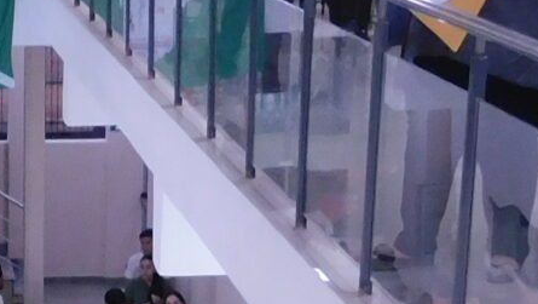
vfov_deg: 7.8
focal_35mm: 144
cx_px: -92
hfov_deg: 14.5
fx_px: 2056
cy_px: 762
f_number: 3
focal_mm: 4
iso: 280
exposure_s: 1/30
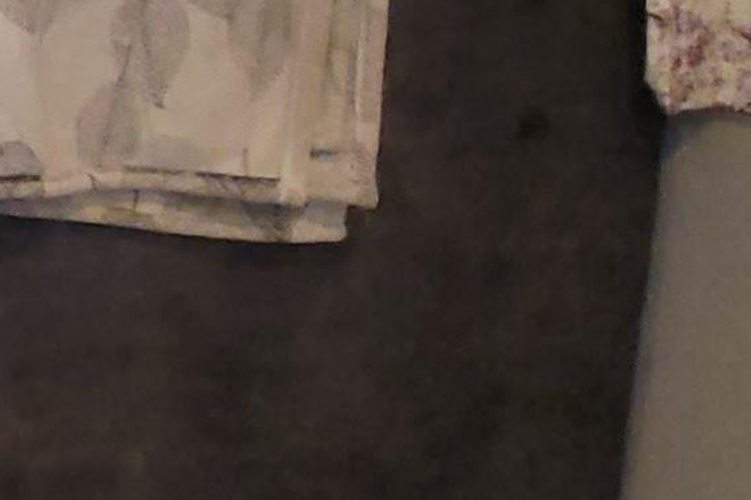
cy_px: -309
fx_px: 1544
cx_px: -968
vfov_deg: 16.4
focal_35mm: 74
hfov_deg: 16.0
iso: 320
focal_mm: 2.2
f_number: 2.2
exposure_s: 1/40
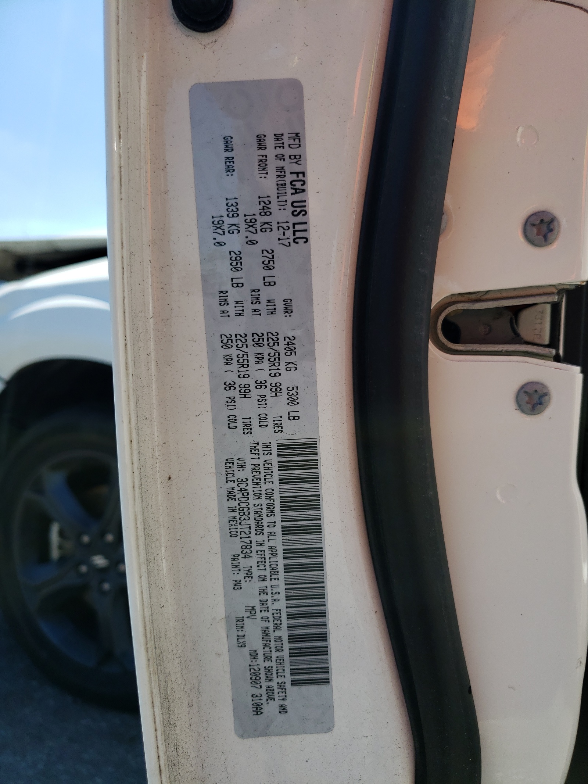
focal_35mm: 26
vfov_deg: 67.3
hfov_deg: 53.1
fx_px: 589
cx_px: 294
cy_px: 392
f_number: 1.5
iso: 50
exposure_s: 1/2000
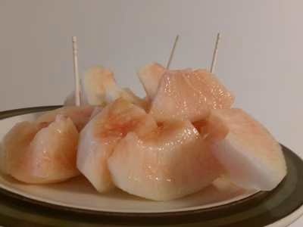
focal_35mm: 28
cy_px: 114
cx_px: 152
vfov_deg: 49.7
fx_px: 245
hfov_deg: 63.4
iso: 456
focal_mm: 5.1
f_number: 3.9
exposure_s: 1/17
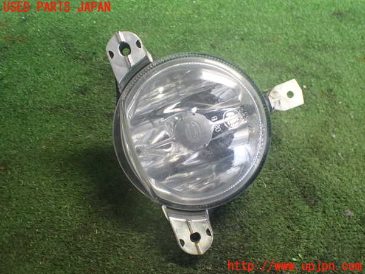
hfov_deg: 60.0
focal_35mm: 30
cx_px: 182
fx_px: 316
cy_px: 137
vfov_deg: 46.8
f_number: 2.3
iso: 800
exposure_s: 1/60
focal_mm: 5.4
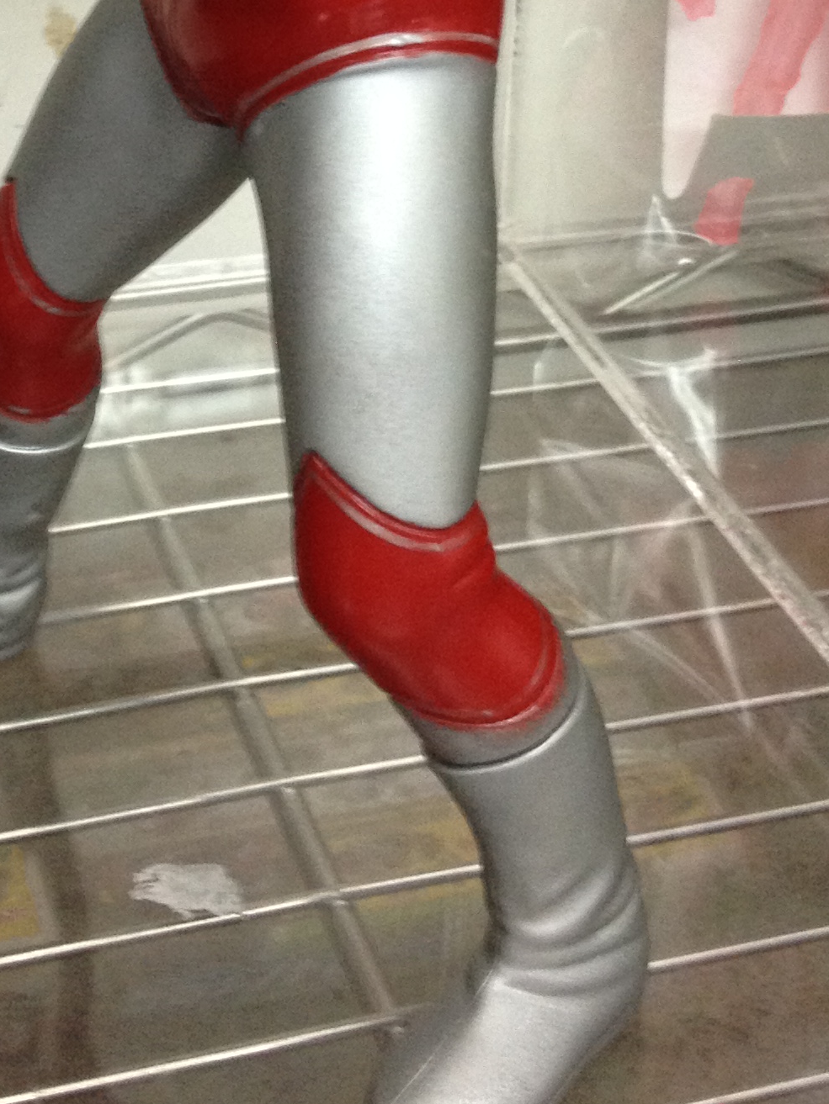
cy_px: -148
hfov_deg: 16.9
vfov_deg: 21.2
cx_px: 234
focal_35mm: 87
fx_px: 2778
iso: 160
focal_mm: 4.28
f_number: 2.4
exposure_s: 1/20
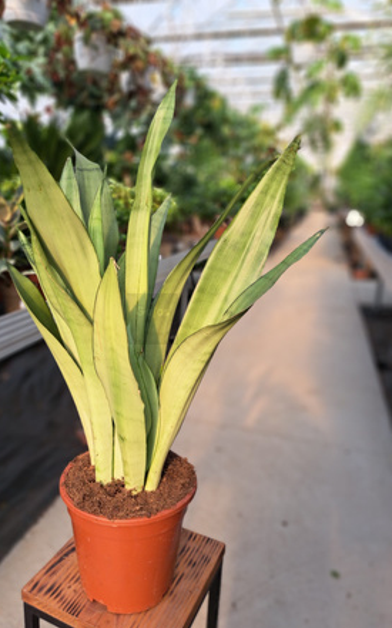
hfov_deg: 47.2
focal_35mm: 26
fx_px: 445
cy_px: 319
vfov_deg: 70.4
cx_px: 153
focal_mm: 5.23
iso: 50
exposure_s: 1/247
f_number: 1.8
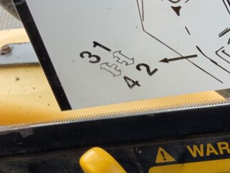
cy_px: 240
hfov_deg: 20.0
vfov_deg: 15.3
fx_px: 605
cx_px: 289
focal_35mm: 91
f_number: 1.8
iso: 20
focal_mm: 3
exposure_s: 1/122
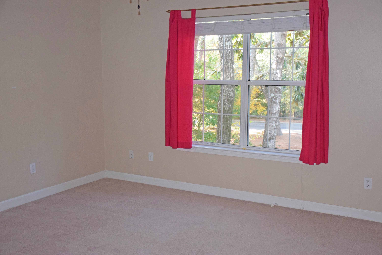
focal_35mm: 36
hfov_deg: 53.1
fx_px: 382
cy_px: 128
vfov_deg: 36.9
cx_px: 191
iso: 2000
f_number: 3.8
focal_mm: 24
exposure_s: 1/100
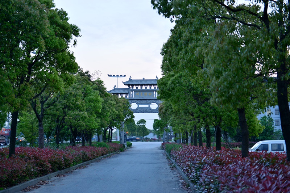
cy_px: 96
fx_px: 451
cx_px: 145
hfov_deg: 35.6
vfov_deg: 24.2
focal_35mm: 56
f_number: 2.8
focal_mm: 56
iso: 200
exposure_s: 1/13
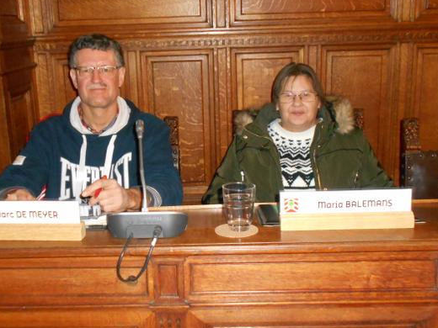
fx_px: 607
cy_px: 170
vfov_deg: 30.3
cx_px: 201
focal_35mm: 48
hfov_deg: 39.6
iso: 720
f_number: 3.9
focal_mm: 6.7
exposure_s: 1/30
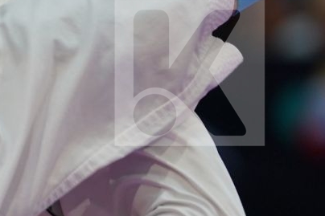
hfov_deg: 2.6
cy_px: 73
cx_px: -83
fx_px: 7156
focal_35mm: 793
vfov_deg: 1.7
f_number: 2.8
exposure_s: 1/1000
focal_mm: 178
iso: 800
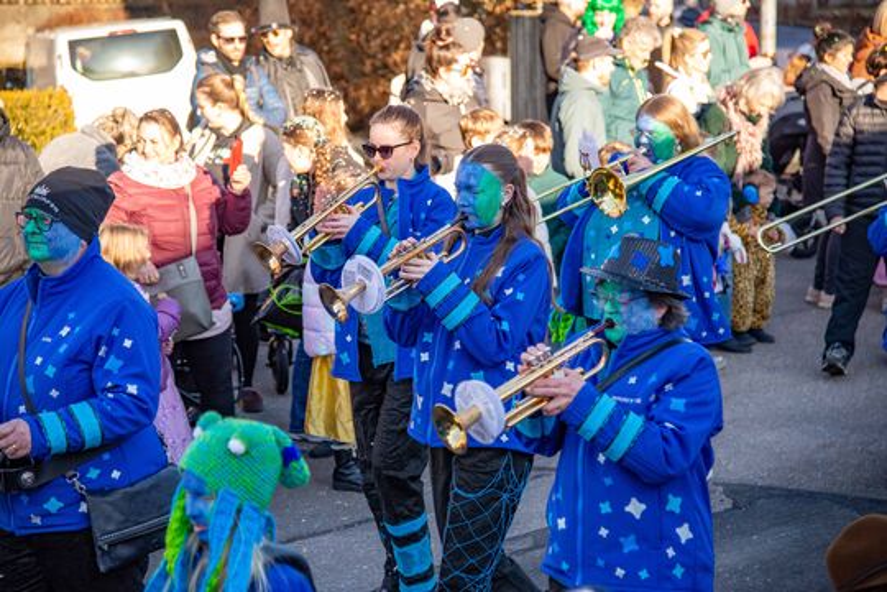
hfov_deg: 23.9
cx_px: 444
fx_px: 2094
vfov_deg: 16.1
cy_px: 296
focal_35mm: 85
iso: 720
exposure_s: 1/1000
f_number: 4
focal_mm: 85
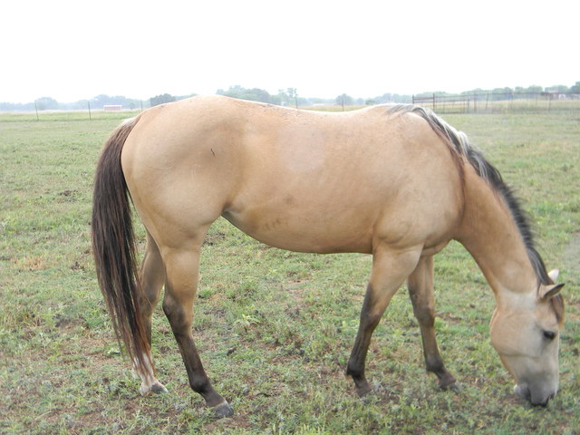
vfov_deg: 35.1
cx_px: 290
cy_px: 218
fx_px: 687
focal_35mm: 41
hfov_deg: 45.8
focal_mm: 7.3
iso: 80
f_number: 3.8
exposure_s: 1/34.4
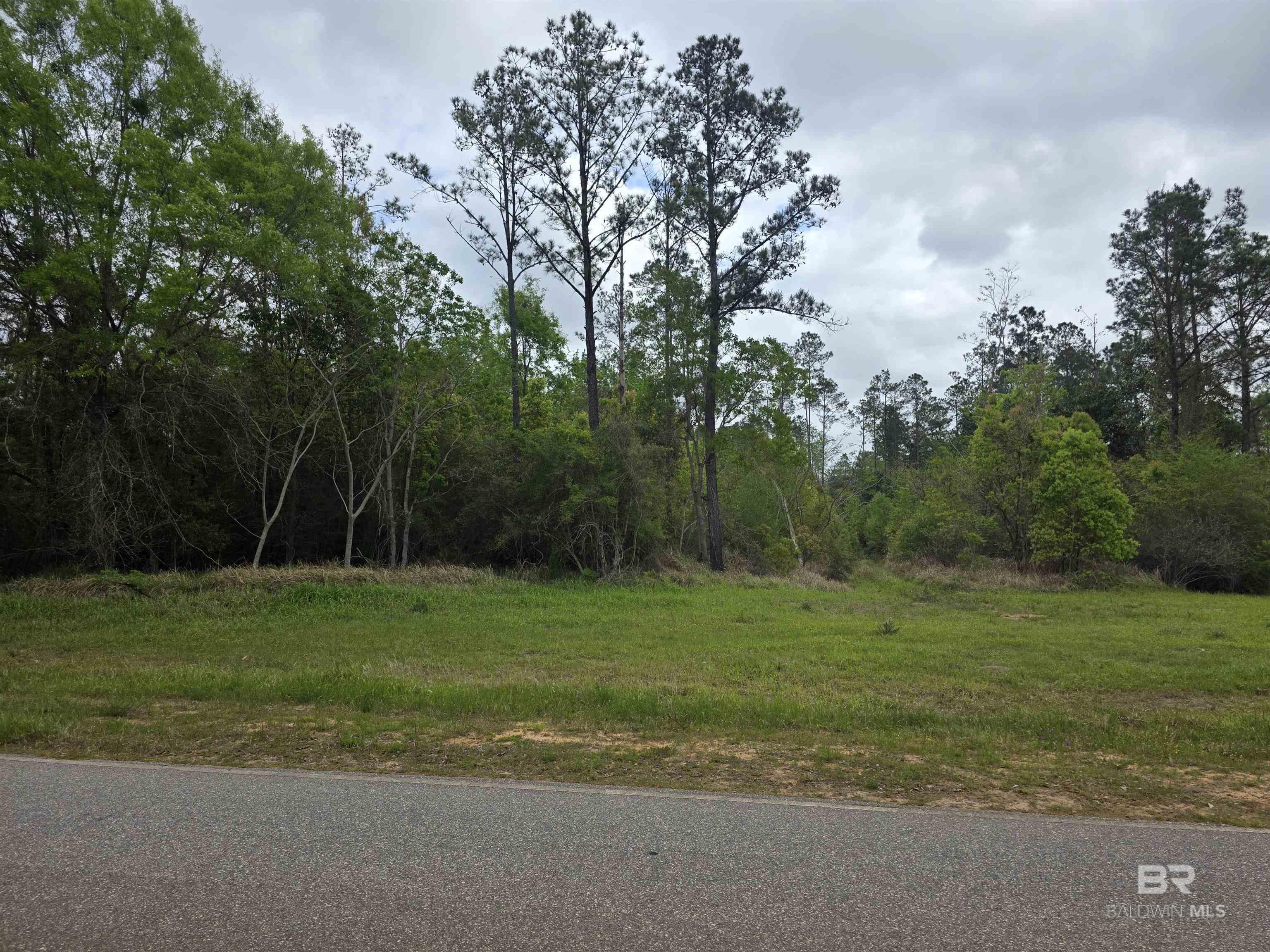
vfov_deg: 58.9
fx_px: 844
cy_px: 476
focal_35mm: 23
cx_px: 635
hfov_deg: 73.9
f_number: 1.7
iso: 80
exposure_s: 1/5296
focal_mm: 6.3
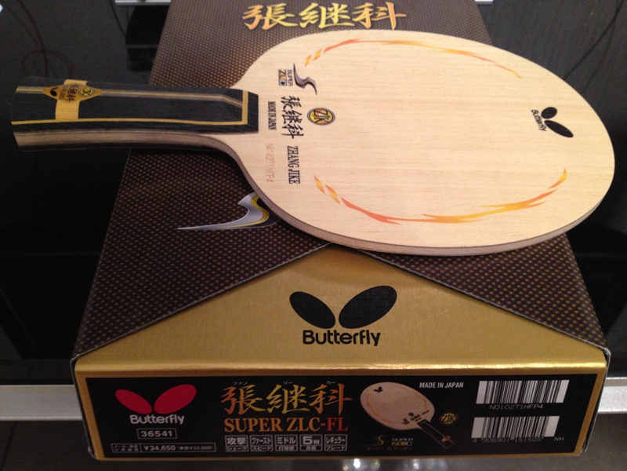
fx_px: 634
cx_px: 314
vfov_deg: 40.7
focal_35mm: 35
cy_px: 236
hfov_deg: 52.6
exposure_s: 1/20
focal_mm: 4.28
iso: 250
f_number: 2.4
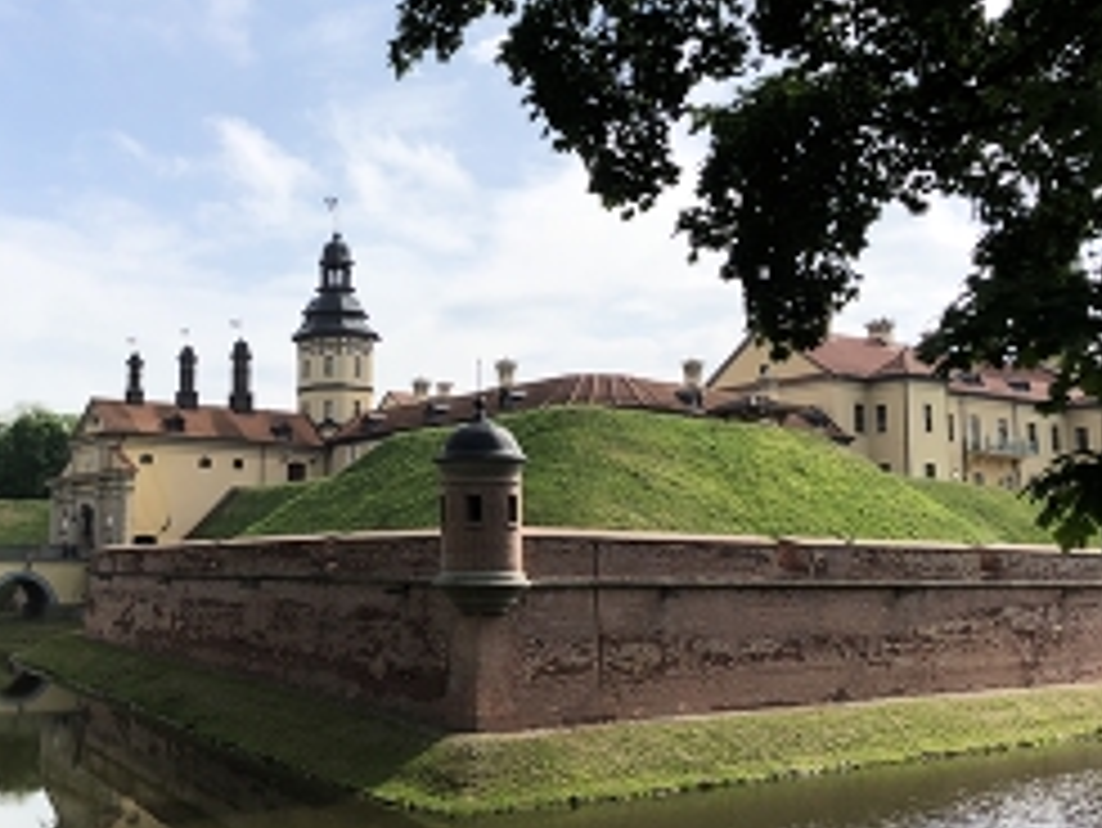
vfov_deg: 36.0
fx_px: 1274
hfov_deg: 45.8
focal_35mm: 40
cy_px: 407
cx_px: 333
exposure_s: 1/3205
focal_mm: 4
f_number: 1.8
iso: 20
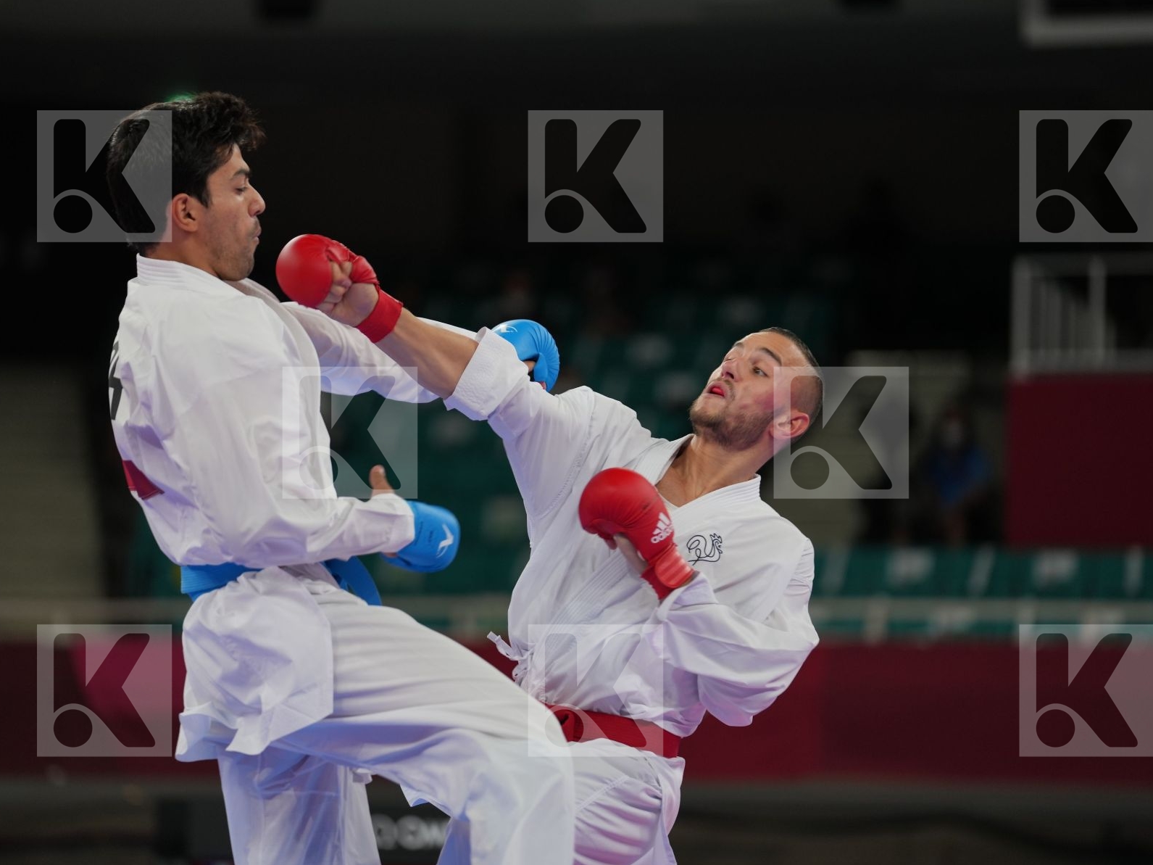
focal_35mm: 186
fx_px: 6195
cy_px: 433
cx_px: 596
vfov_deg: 8.0
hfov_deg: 10.6
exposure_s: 1/1000
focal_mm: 171
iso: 500
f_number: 2.8
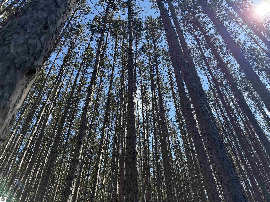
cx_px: 135
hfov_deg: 71.6
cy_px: 101
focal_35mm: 24
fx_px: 187
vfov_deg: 56.8
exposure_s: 1/2611
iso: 80
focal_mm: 6.76
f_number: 1.78
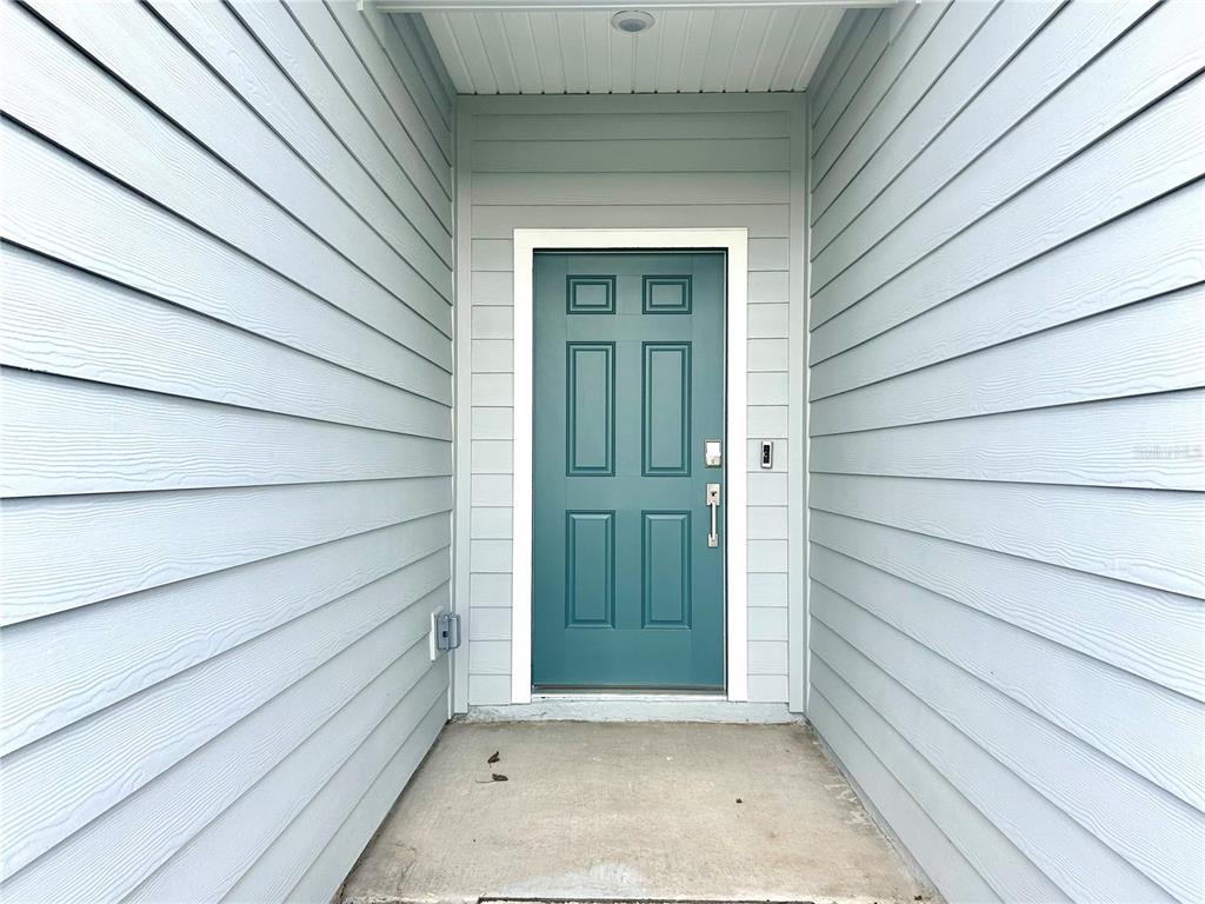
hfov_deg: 67.3
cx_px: 602
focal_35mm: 26
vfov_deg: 53.1
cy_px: 452
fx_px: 905
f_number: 1.5
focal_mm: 5.7
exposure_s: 1/258
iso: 40
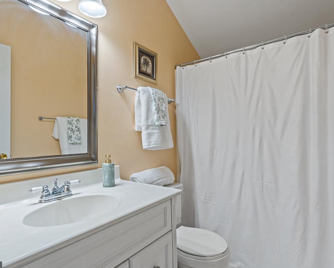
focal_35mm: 19
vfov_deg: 70.9
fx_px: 188
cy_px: 135
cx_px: 168
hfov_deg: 83.3
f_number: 8
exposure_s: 1/10
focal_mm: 16
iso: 500
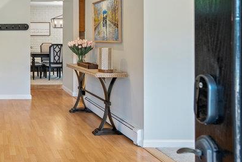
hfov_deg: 42.0
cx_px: 0
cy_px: 37
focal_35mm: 40
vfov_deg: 32.7
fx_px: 269
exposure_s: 1/10
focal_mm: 16
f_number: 6.3
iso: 800
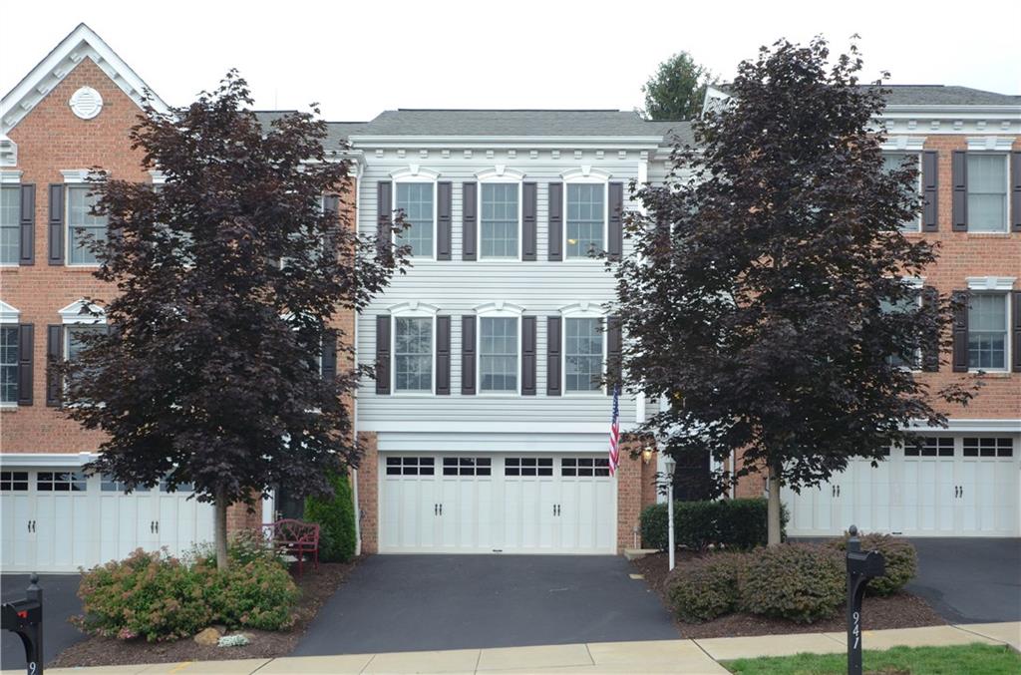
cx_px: 510
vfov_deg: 36.7
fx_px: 1018
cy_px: 338
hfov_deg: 53.3
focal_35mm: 36
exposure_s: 1/200
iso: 800
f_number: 10
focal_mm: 24
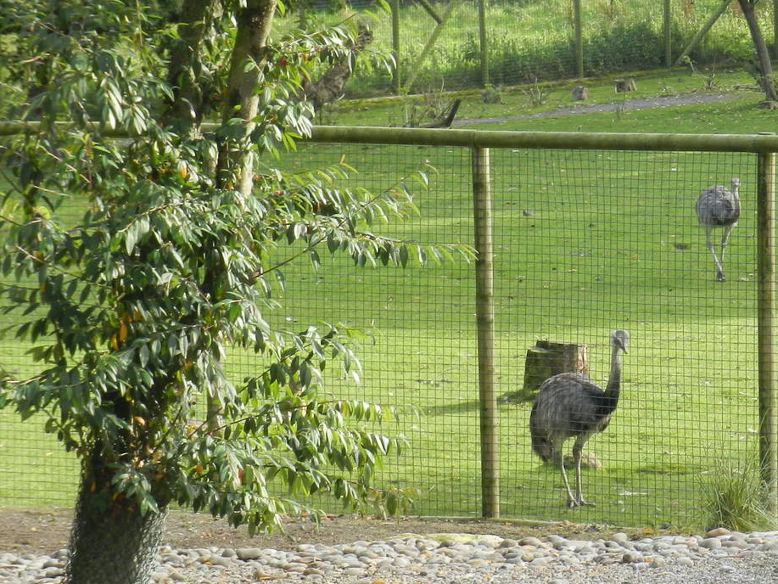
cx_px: 671
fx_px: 5687
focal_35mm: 253
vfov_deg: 5.9
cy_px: 289
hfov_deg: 7.8
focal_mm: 25.7
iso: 160
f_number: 5.1
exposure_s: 1/100
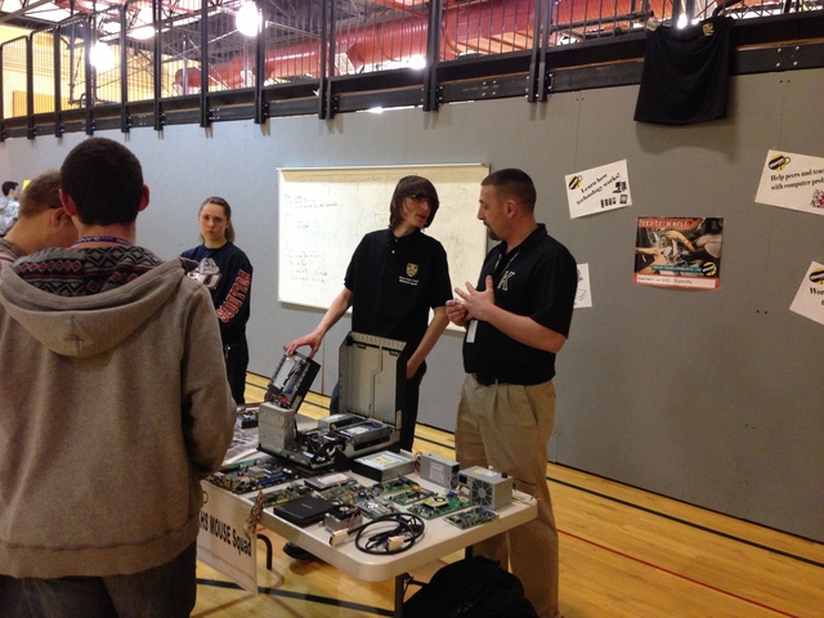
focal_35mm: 33
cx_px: 412
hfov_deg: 55.4
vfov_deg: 42.9
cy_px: 309
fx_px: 786
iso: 320
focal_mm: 4.13
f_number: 2.4
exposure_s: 1/20
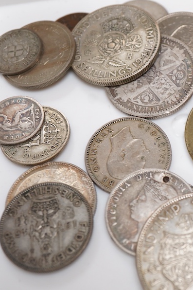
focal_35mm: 68
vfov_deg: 29.7
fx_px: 547
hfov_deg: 19.3
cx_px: 200
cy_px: 145
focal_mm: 30
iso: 1250
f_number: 9
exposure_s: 1/125
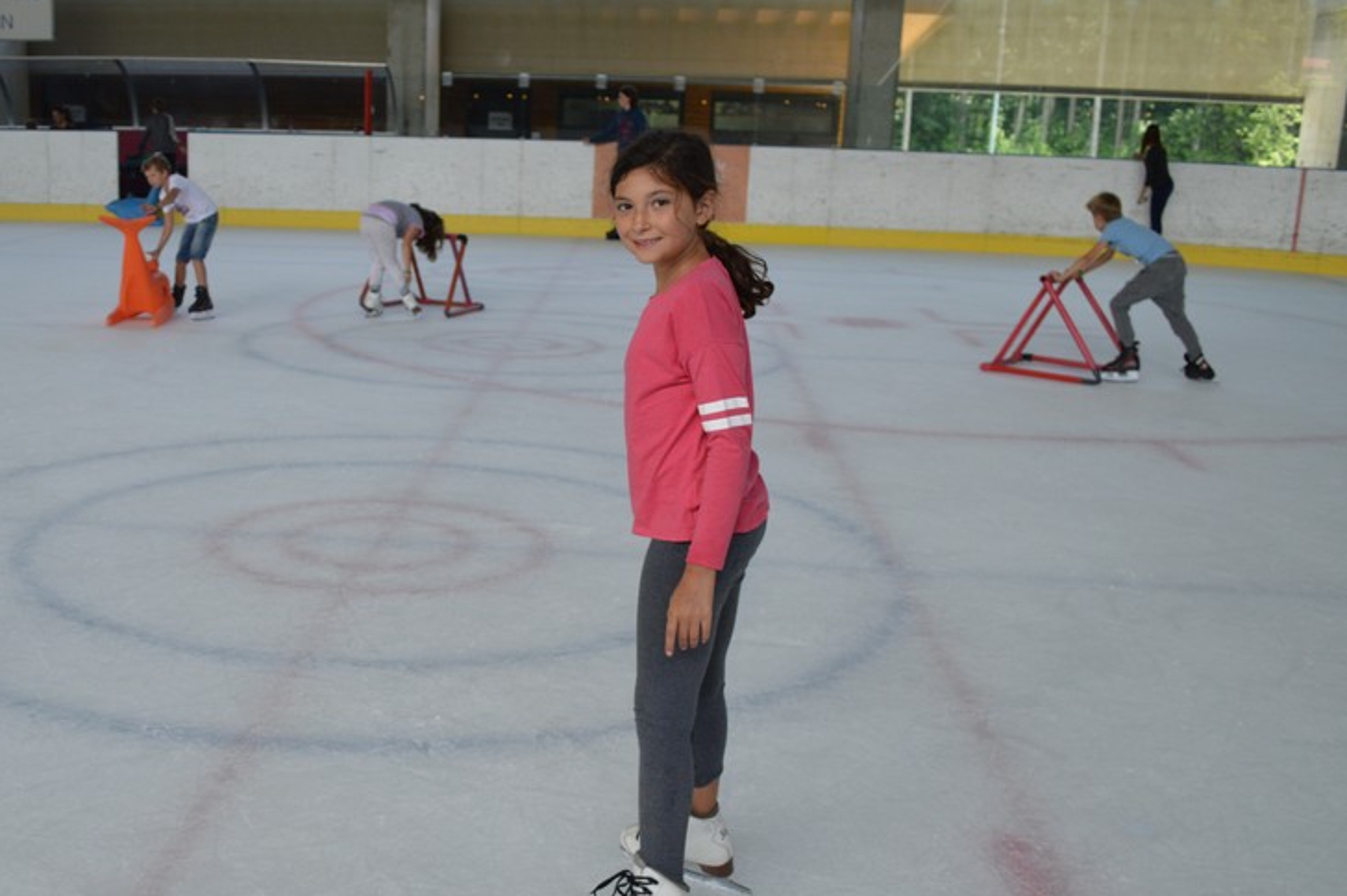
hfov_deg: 49.5
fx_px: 1421
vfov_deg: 34.9
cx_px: 413
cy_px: 538
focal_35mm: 38
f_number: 3.5
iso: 360
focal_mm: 18
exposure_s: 1/320
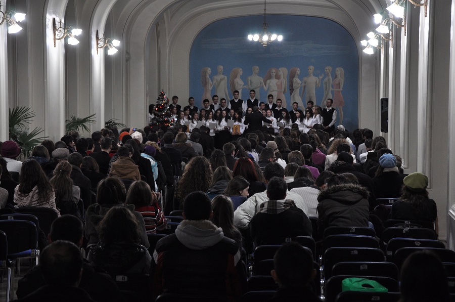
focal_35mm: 105
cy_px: 151
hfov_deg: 19.5
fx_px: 1325
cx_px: 228
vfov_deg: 13.0
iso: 500
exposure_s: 1/25
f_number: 5.3
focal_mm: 70
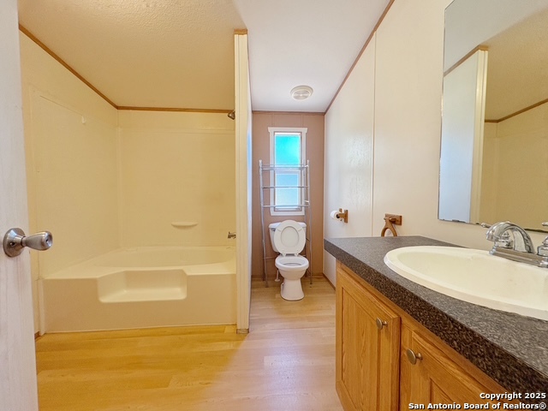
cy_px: 206
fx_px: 222
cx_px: 274
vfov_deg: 85.7
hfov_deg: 102.1
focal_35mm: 14
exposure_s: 1/120
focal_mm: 2.22
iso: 200
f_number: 2.2
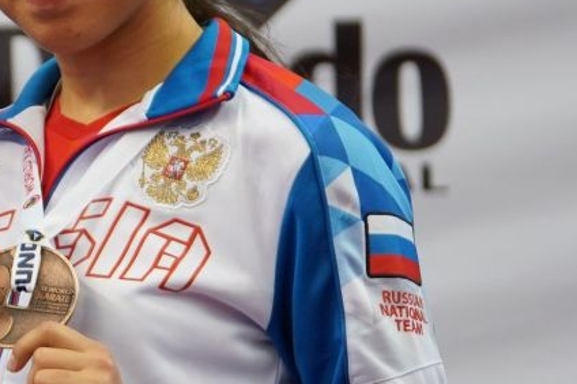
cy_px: 146
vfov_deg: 2.7
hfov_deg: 4.0
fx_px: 8168
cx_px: -614
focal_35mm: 510
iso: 800
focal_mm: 120
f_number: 2.8
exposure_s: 1/250
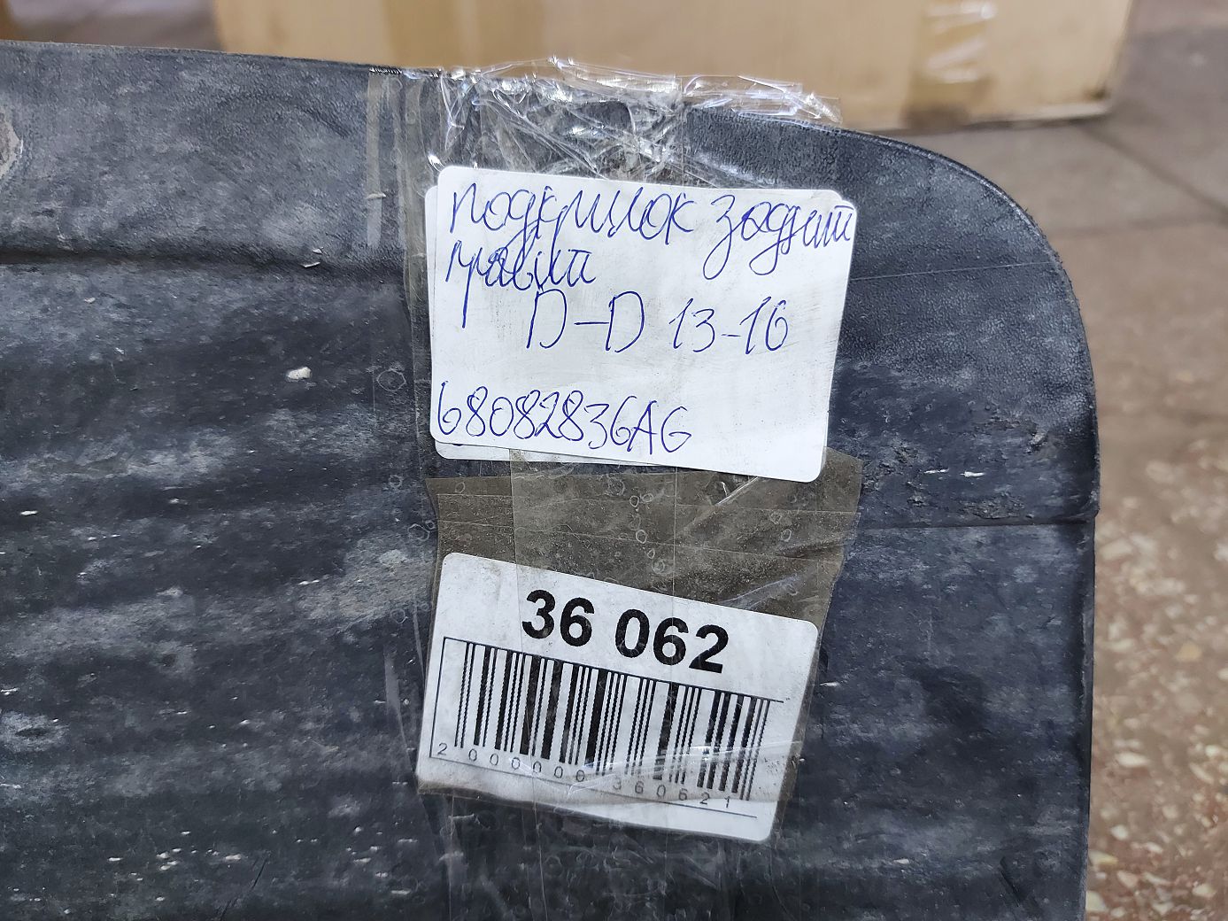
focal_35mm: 24
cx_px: 614
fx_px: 851
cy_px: 460
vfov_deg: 56.8
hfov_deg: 71.6
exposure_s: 1/33
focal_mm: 5.23
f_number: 1.8
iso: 200
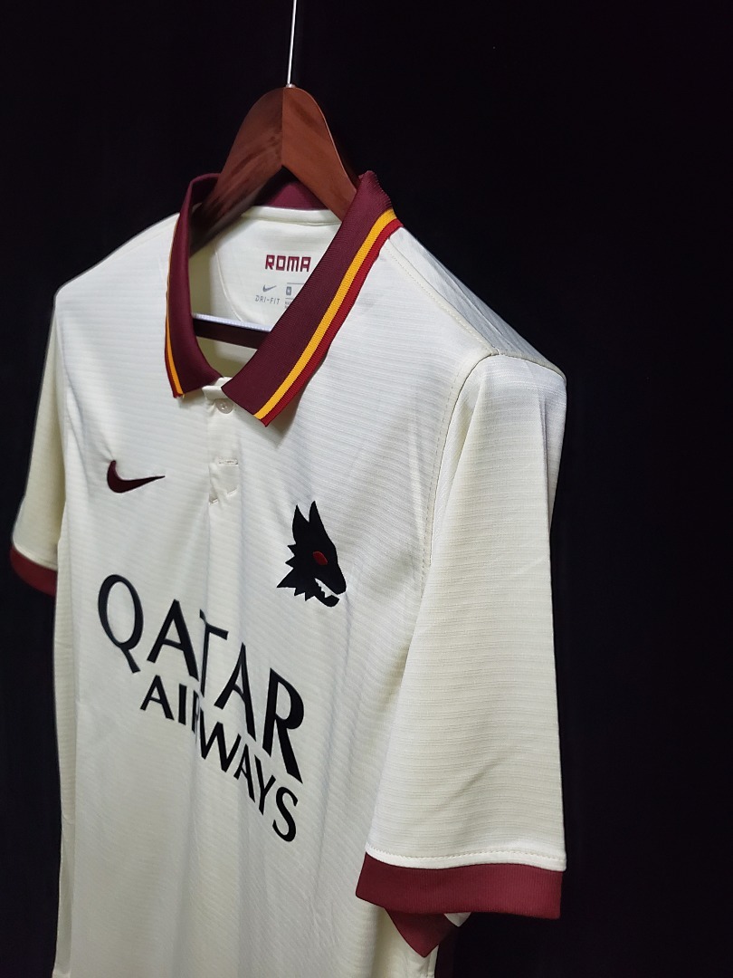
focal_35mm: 26
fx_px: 734
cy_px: 489
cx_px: 366
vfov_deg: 67.3
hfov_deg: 53.1
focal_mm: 4.3
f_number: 1.5
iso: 320
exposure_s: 1/50
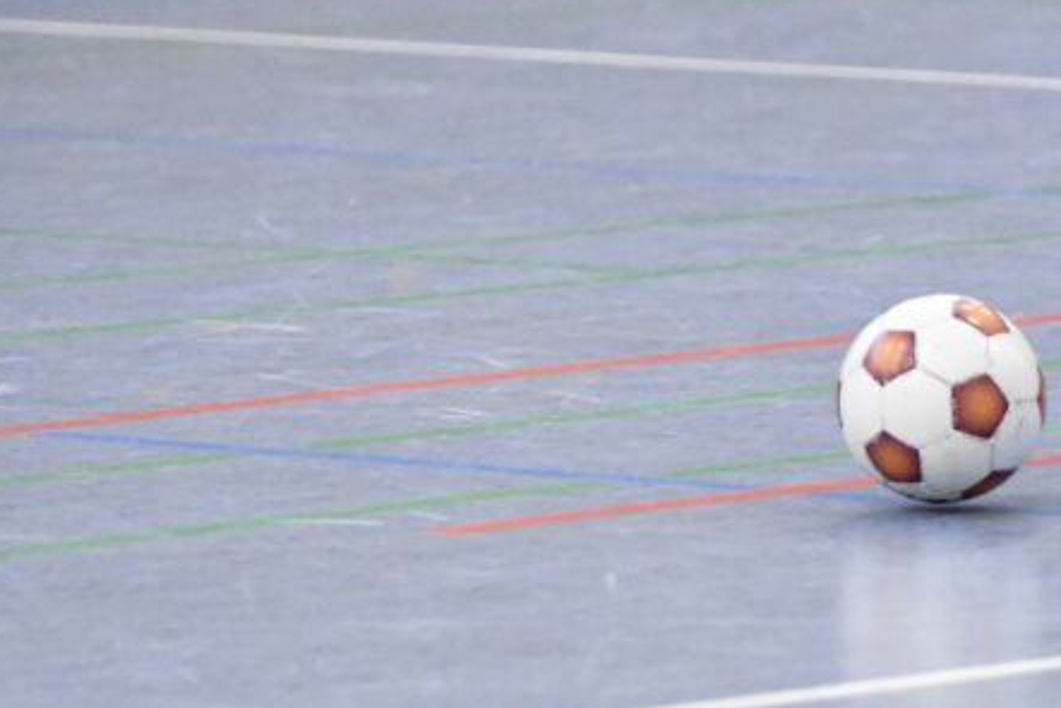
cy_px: -95
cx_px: 1138
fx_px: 10583
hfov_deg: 5.7
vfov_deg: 3.8
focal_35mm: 359
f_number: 2.8
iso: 8000
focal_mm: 155
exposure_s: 1/1250
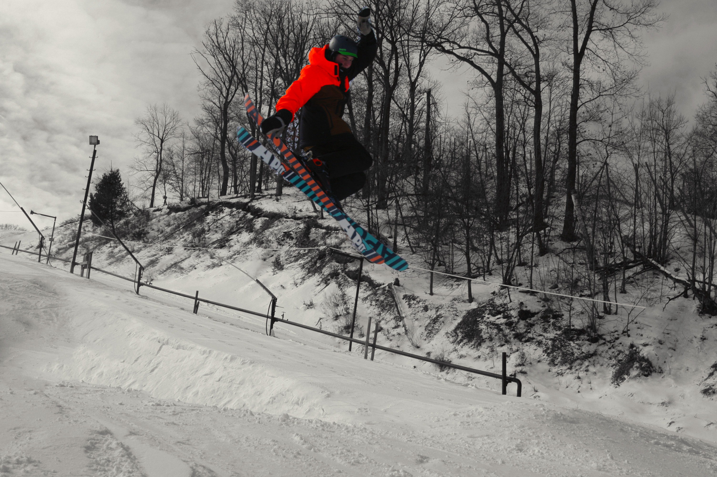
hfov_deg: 46.4
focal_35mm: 42
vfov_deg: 31.8
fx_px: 836
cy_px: 238
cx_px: 358
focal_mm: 28
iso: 200
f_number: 13
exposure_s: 1/640
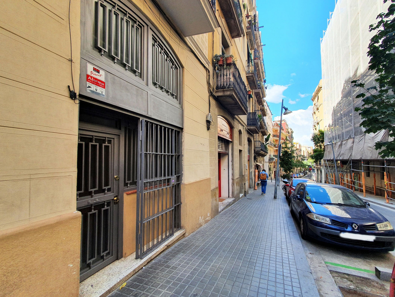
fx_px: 148
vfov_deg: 89.9
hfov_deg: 106.2
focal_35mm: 13
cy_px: 148
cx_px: 198
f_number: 2.2
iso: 50
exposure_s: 1/282
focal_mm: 1.8
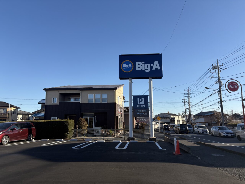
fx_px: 184
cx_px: 122
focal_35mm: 26
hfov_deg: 67.3
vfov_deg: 53.1
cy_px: 92
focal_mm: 5.96
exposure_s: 1/2985
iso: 50
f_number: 1.6
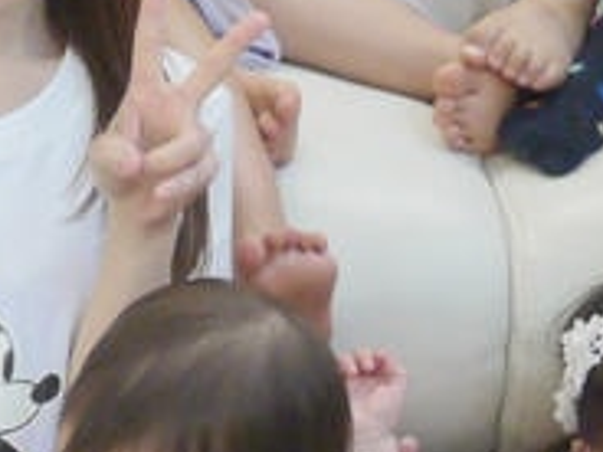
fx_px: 4547
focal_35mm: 261
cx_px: -170
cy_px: 324
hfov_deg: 7.5
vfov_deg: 5.7
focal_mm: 20
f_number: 1.7
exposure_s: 1/60
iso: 500
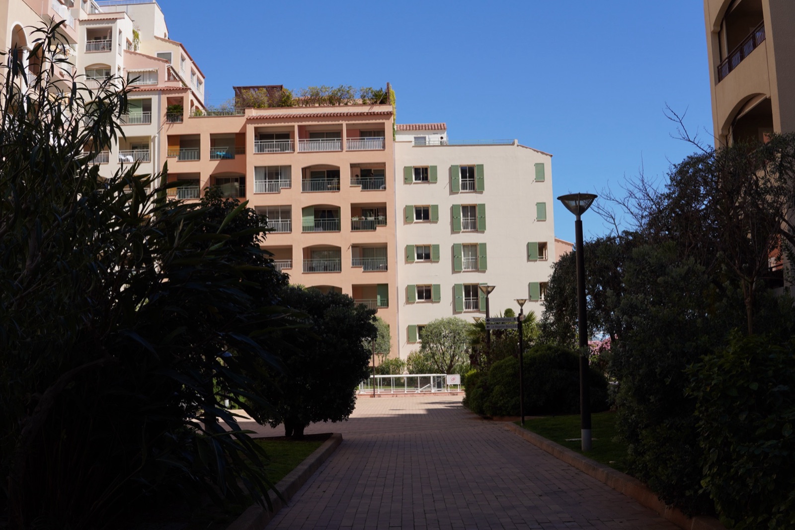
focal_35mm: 45
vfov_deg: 29.9
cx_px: 398
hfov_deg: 43.6
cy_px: 265
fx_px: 993
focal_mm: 30
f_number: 8
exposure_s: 1/320
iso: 100
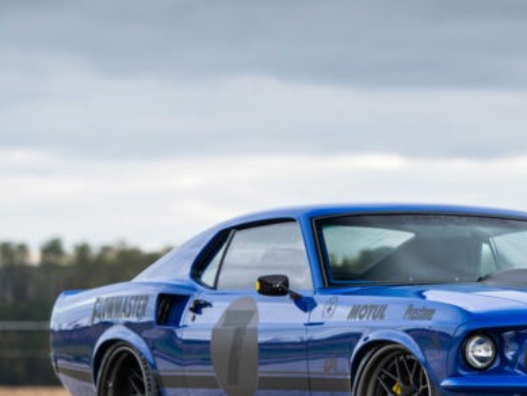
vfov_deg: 3.9
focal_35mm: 380
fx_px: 5787
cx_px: 638
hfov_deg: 5.2
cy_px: 215
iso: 200
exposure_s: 1/320
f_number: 4
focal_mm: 150
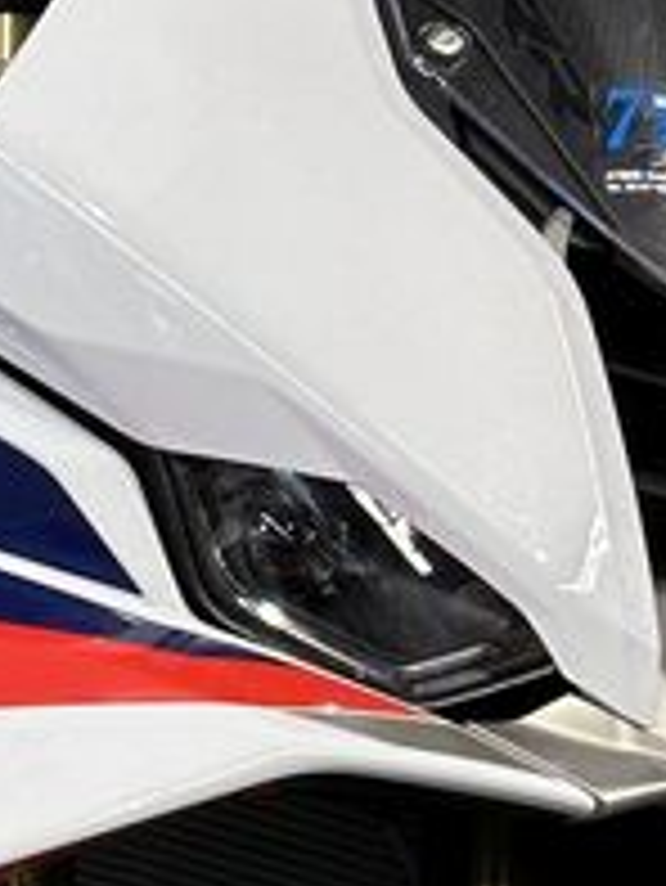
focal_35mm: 219
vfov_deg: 8.9
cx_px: -236
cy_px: 1147
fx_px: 5612
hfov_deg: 6.7
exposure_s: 1/50
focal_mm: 6.86
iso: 100
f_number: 1.78
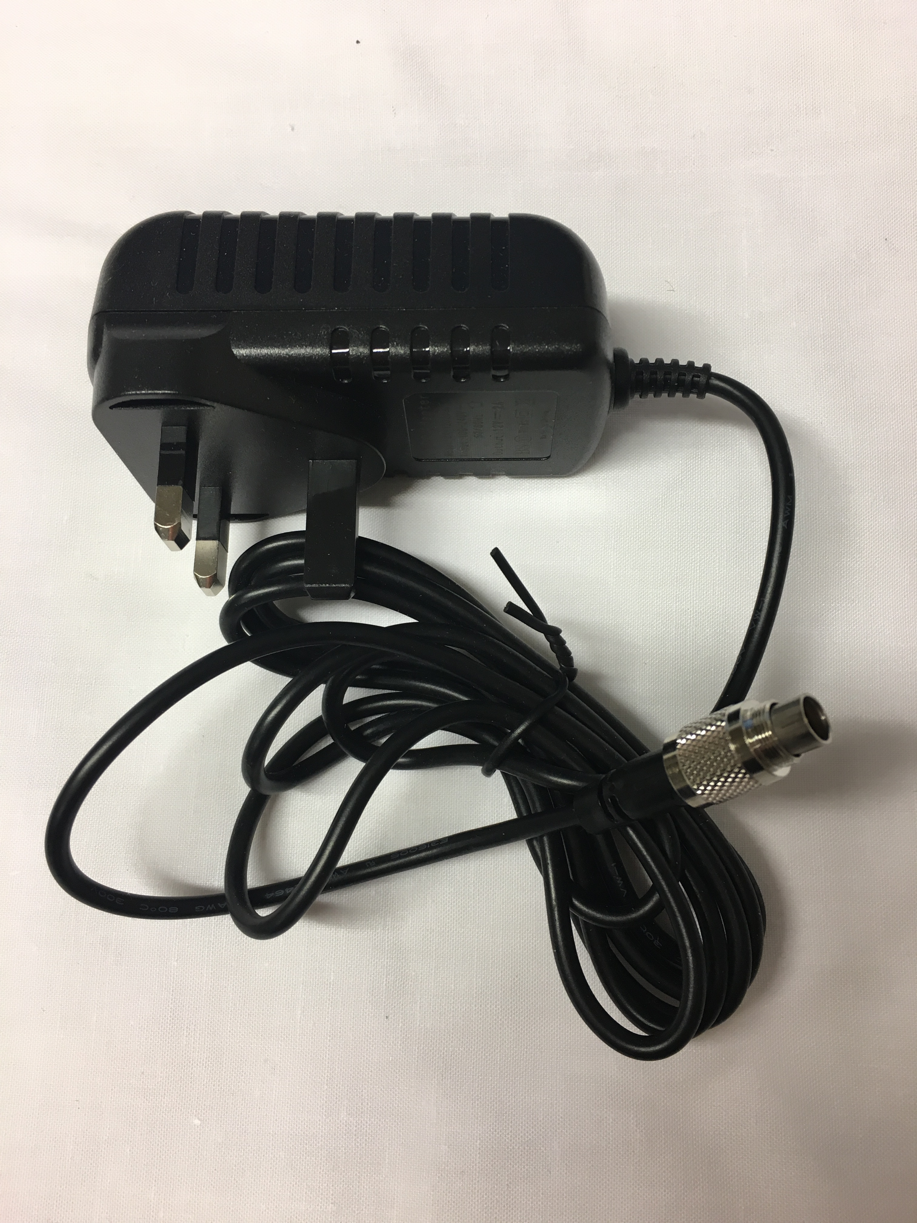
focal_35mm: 29
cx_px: 458
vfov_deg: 61.7
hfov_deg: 48.2
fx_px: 1024
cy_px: 612
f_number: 2.2
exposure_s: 1/33
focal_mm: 4.15
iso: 64
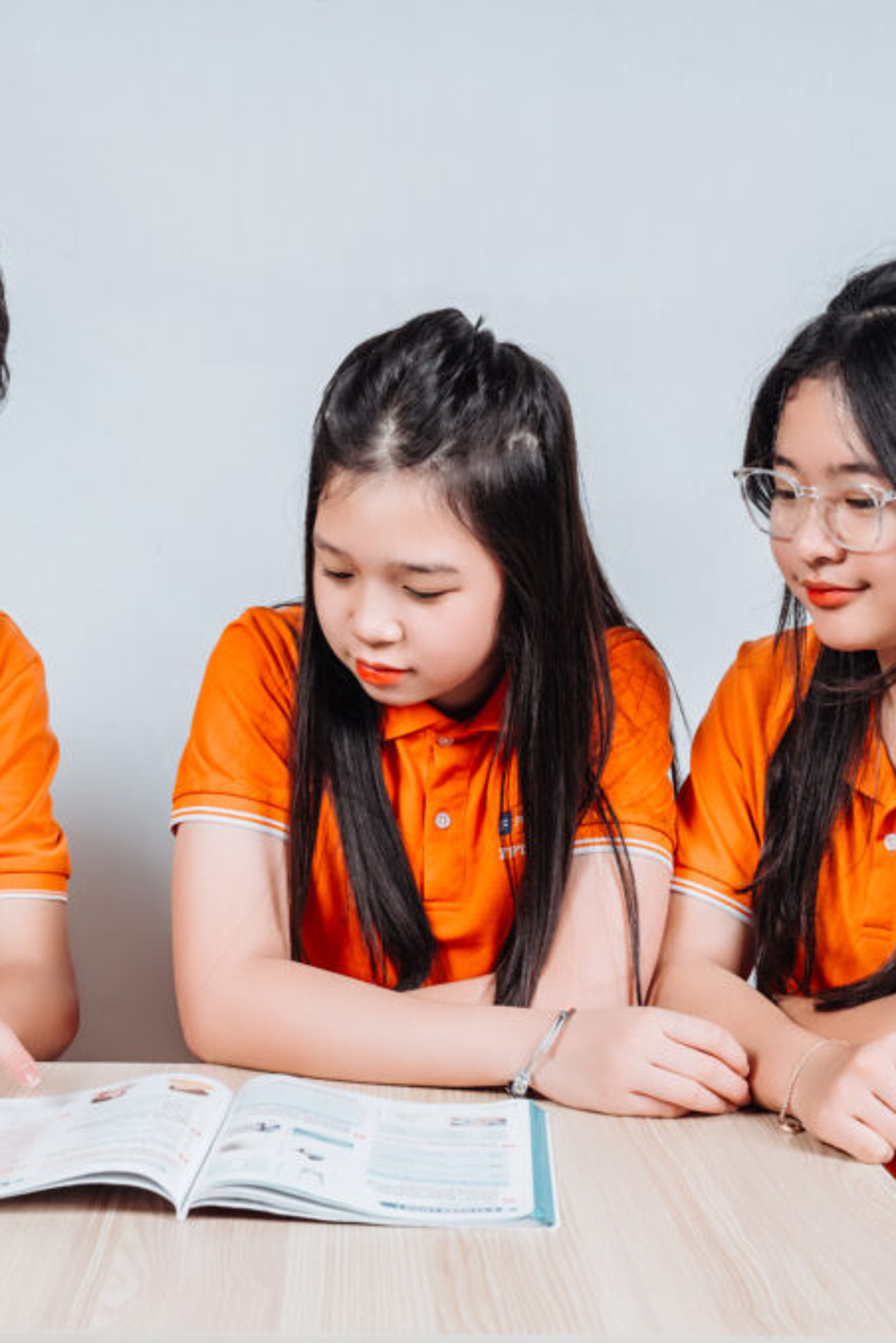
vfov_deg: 31.0
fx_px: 2426
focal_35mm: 65
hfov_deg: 20.9
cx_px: 359
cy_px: 669
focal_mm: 43
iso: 400
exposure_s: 1/160
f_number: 8
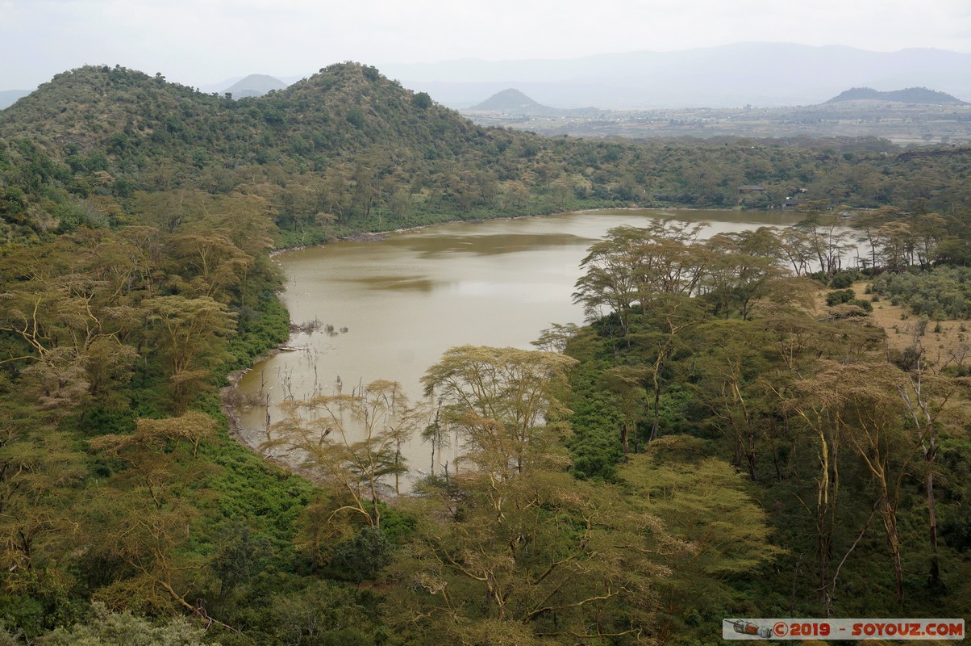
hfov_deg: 51.3
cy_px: 323
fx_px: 1010
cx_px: 486
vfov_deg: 35.4
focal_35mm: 38
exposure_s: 1/200
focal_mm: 25
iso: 200
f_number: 9
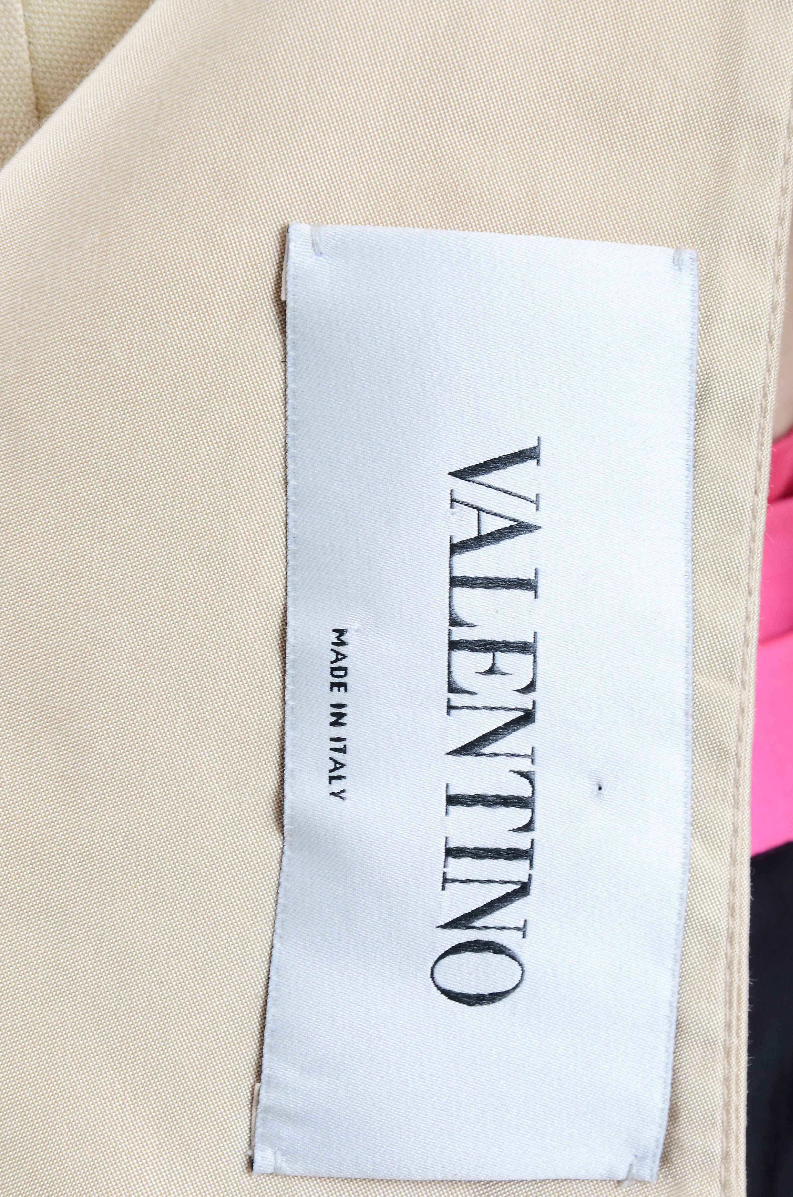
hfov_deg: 7.6
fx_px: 5959
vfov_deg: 11.5
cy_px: 675
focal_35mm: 180
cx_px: 386
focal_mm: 105
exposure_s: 1/80
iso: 400
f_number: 11
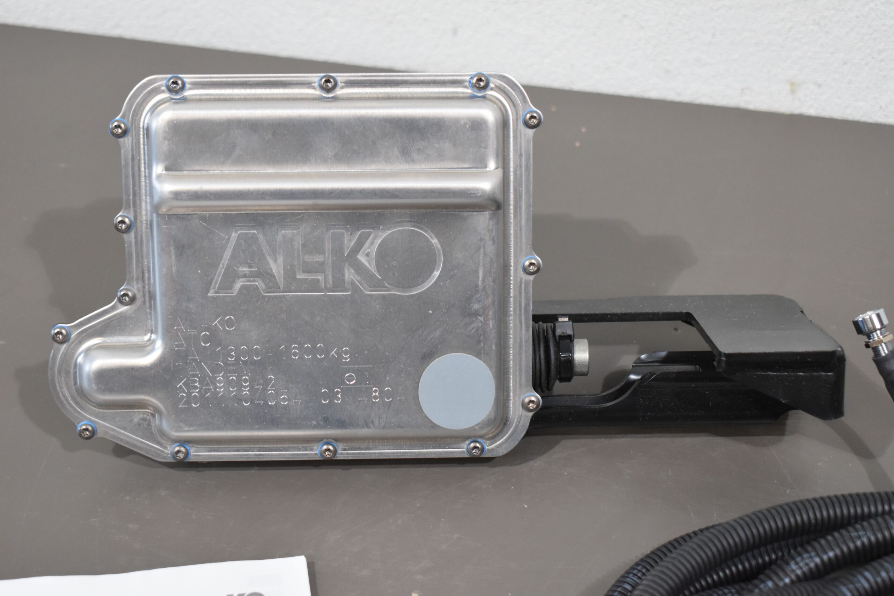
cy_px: 298
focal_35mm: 72
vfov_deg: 18.9
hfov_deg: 28.1
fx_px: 1788
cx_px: 447
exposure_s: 1/125
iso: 1250
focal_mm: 48
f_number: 5.3
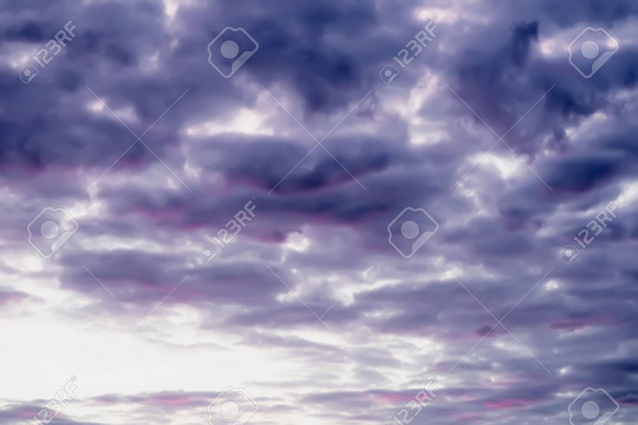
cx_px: 319
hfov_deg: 23.9
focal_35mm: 85
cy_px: 212
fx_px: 1506
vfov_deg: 16.1
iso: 500
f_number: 4
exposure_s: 1/500
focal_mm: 85
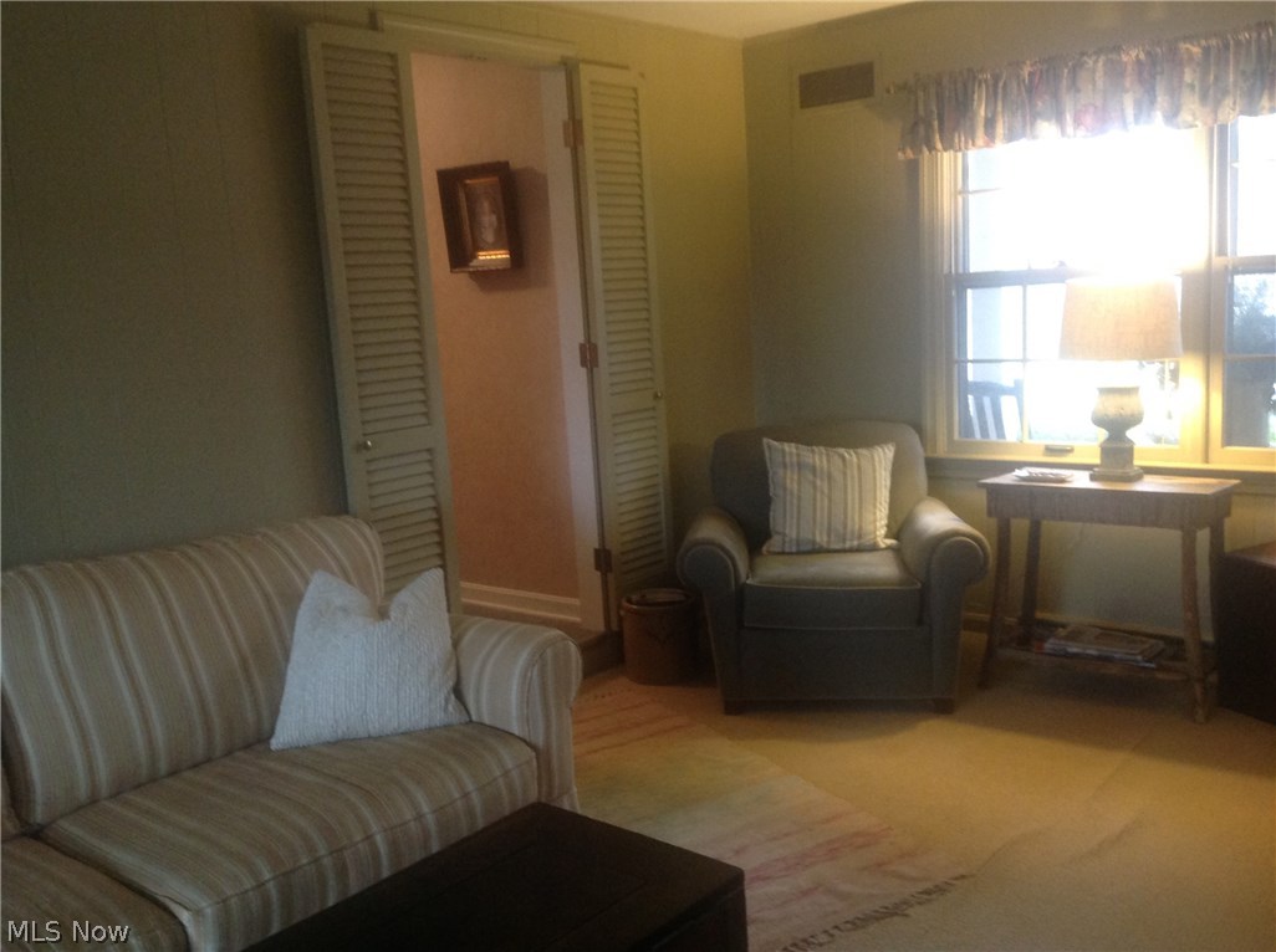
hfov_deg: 52.7
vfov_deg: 40.6
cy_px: 476
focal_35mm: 35
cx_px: 638
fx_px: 1288
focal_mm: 4.28
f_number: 2.4
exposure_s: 1/15
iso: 200
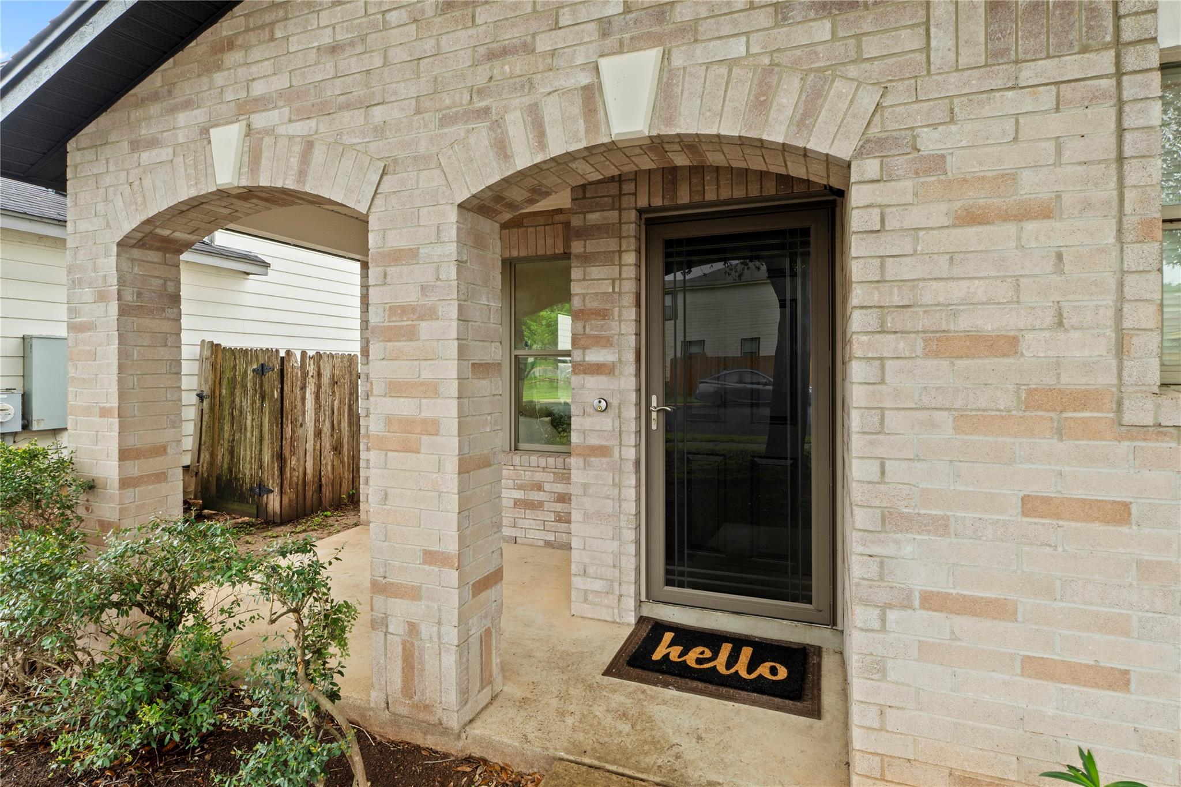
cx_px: 590
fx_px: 615
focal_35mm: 19
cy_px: 394
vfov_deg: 65.2
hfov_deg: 87.7
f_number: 11
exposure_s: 1/2
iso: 250
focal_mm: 12.5
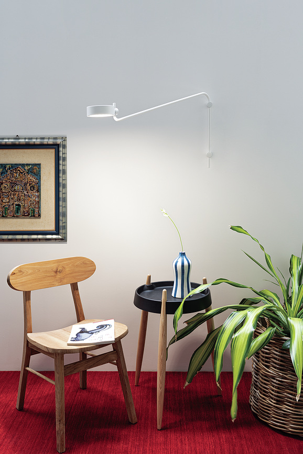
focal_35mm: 39
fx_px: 491
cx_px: 152
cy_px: 227
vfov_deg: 49.7
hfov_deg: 34.3
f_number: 4.5
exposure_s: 1/5
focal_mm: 38.9
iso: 100
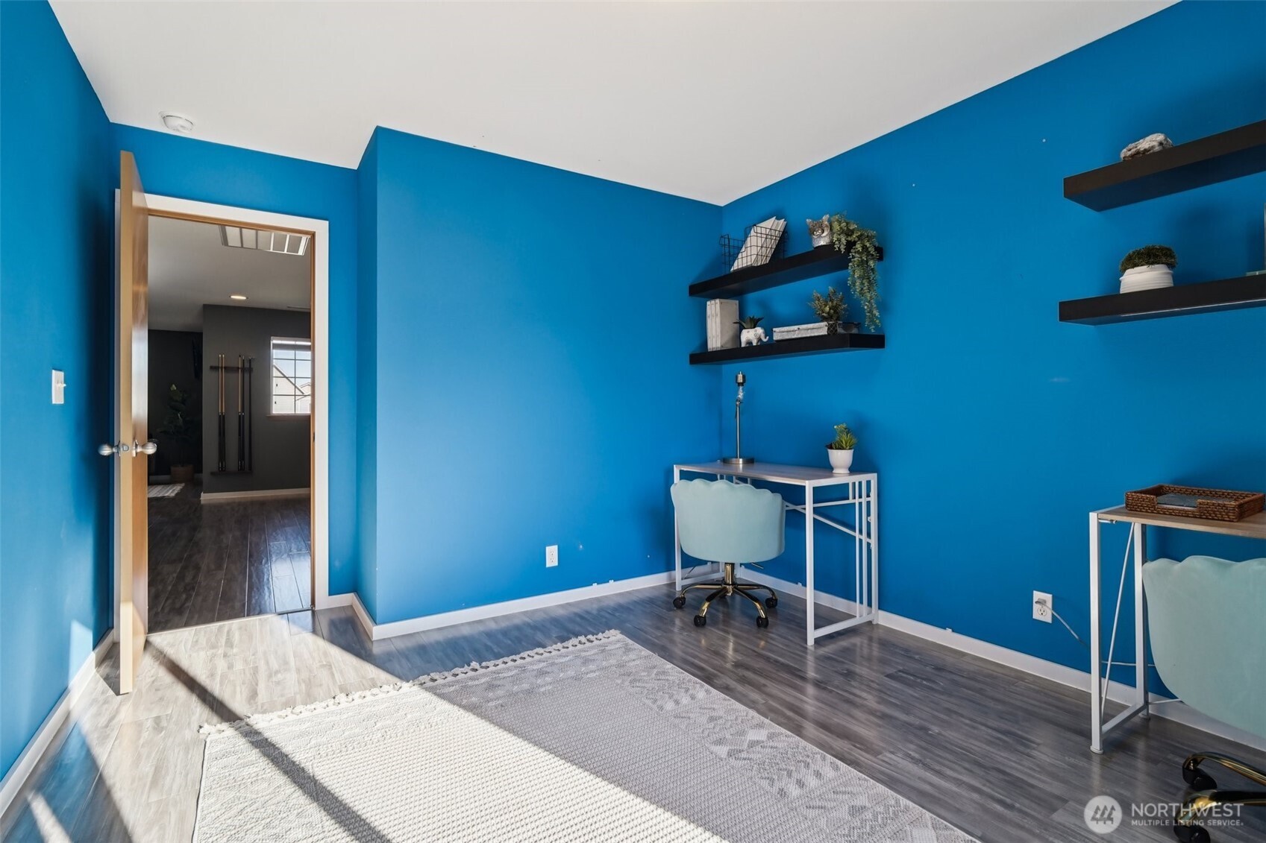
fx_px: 563
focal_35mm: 16
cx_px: 633
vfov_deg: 73.7
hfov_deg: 96.7
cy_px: 422
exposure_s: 1/80
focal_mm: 16
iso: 1600
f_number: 8
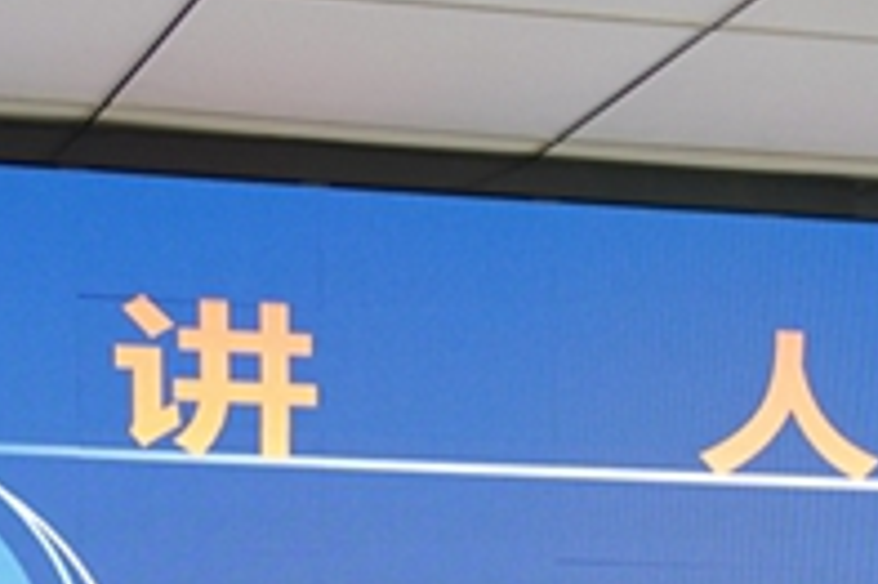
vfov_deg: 8.8
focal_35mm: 150
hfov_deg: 13.7
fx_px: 3655
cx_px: 651
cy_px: 1001
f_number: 5.6
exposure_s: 1/40
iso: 640
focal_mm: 37
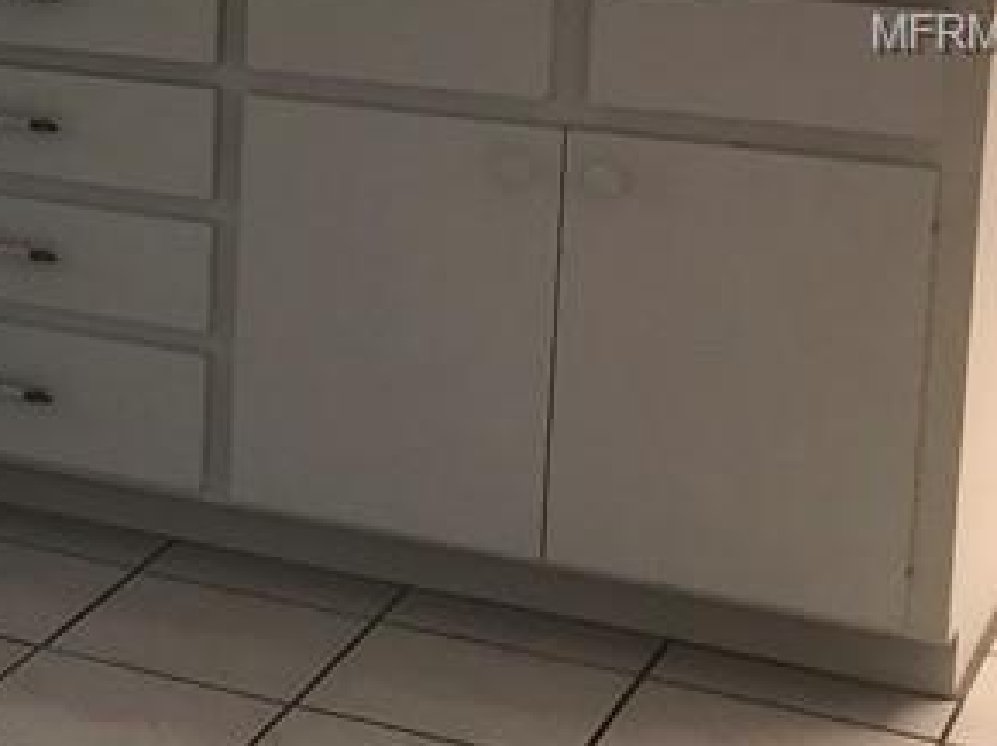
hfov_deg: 17.1
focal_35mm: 99
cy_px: 34
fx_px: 2849
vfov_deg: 14.7
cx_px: -681
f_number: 1.8
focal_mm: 3.99
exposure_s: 1/60
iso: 25
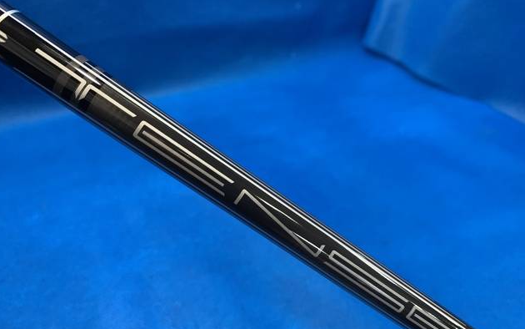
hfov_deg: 66.5
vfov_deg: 44.5
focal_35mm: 28
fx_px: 401
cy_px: 185
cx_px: 259
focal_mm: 4.25
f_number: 1.8
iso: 100
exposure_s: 1/60
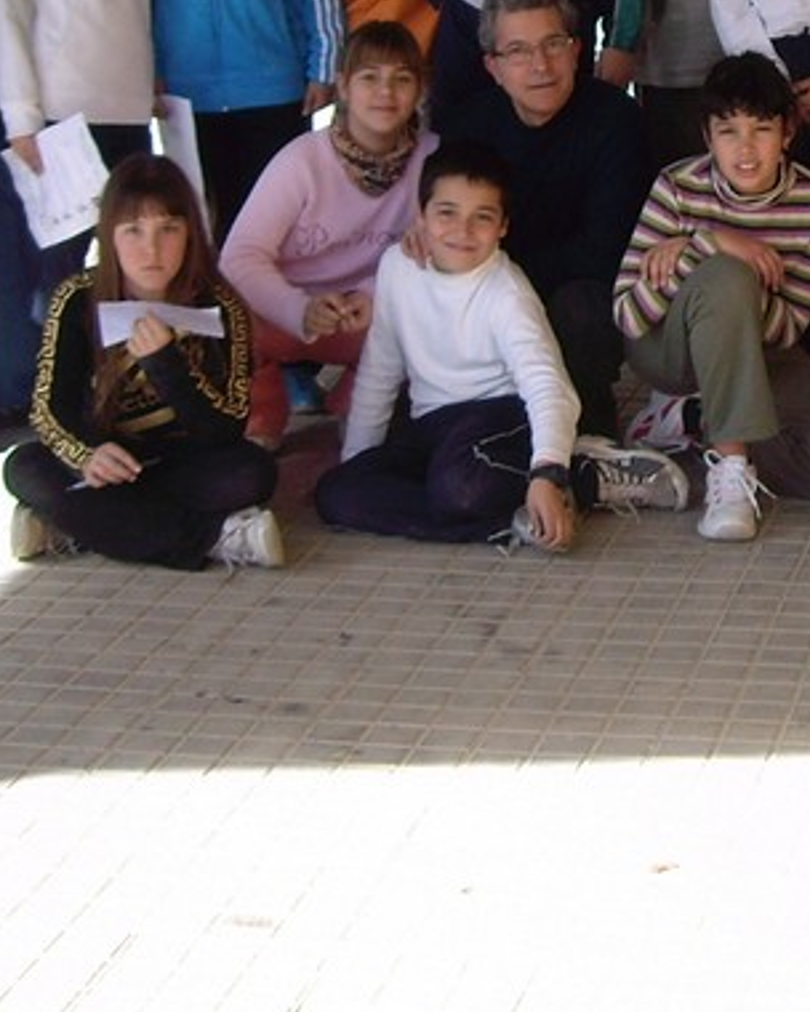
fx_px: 2997
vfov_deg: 18.7
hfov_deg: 15.2
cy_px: 21
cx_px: 786
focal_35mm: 100
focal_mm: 6.2
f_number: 4.3
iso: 64
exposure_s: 1/400
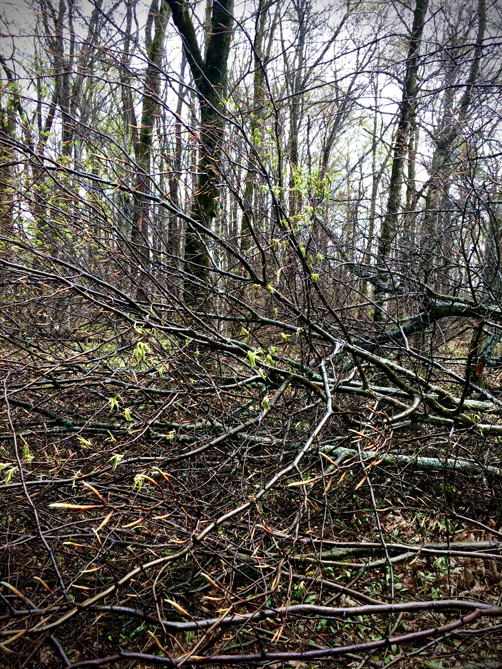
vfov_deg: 61.7
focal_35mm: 29
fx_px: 561
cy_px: 334
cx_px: 251
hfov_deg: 48.2
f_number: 2.2
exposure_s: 1/120
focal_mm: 4.15
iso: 40
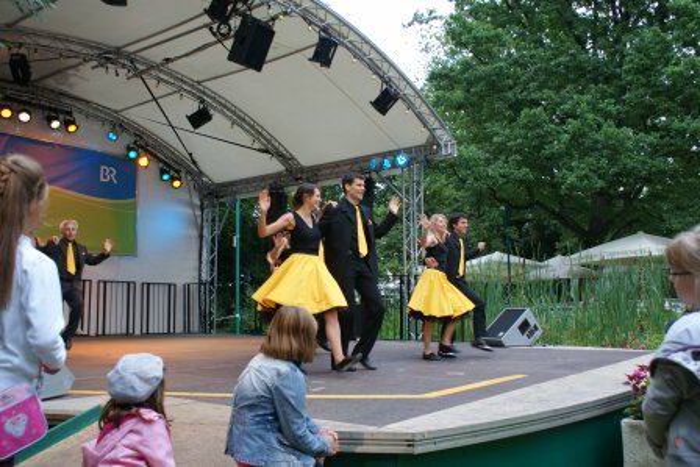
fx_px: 642
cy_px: 234
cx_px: 350
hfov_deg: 57.2
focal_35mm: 33
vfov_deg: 40.0
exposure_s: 1/40
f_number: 4.5
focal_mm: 22
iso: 100
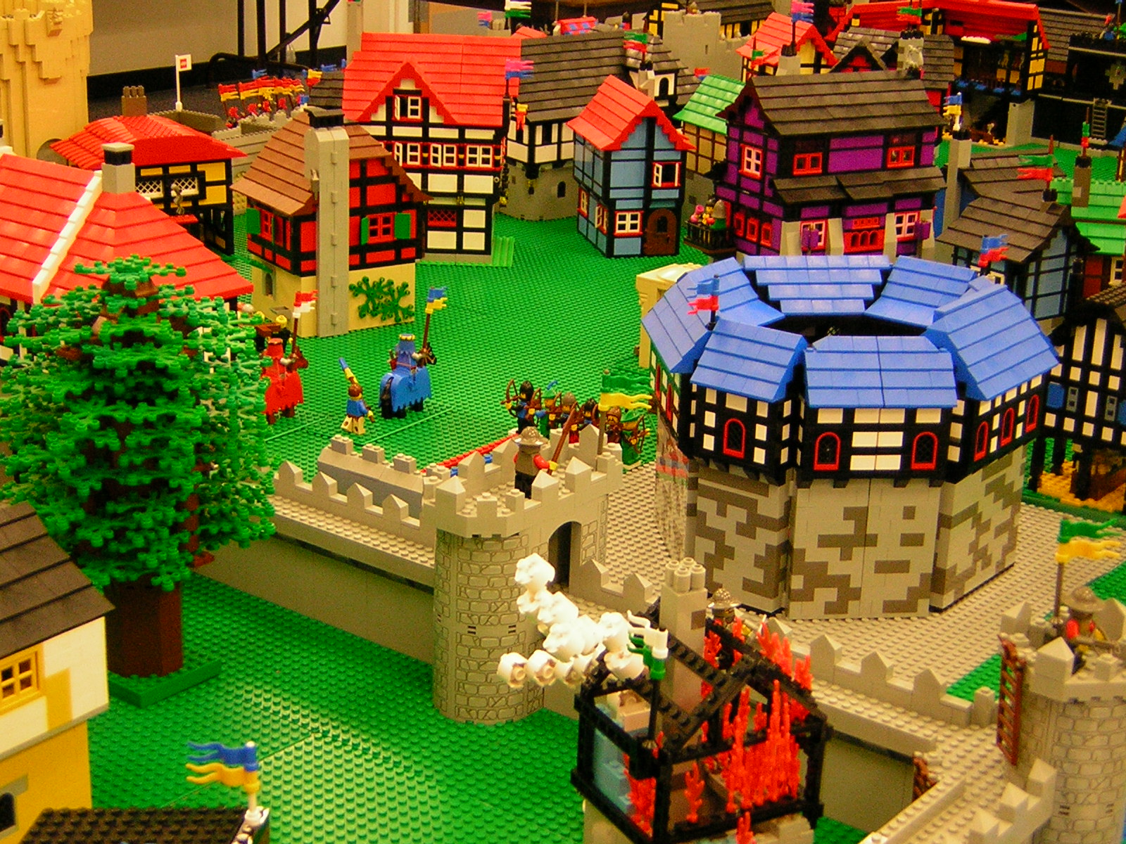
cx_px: 563
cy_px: 422
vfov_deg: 25.2
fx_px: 1887
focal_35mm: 58
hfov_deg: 33.2
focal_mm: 7.6
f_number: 3.3
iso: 120
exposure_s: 1/5.7
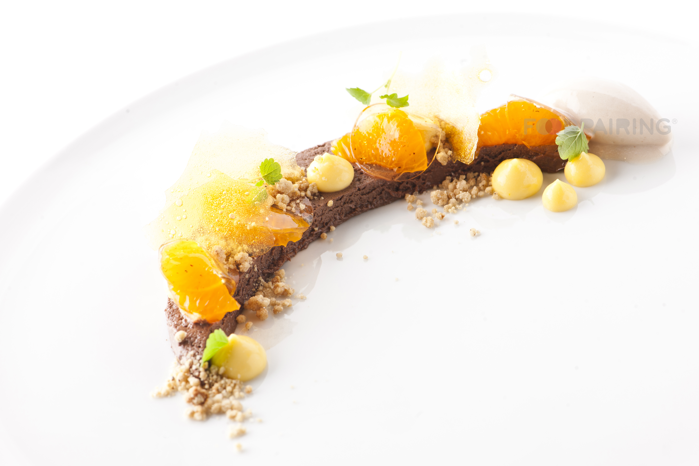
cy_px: 233
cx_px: 350
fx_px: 2039
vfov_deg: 13.0
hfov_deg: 19.5
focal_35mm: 105
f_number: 11
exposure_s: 1/125
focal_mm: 105
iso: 100
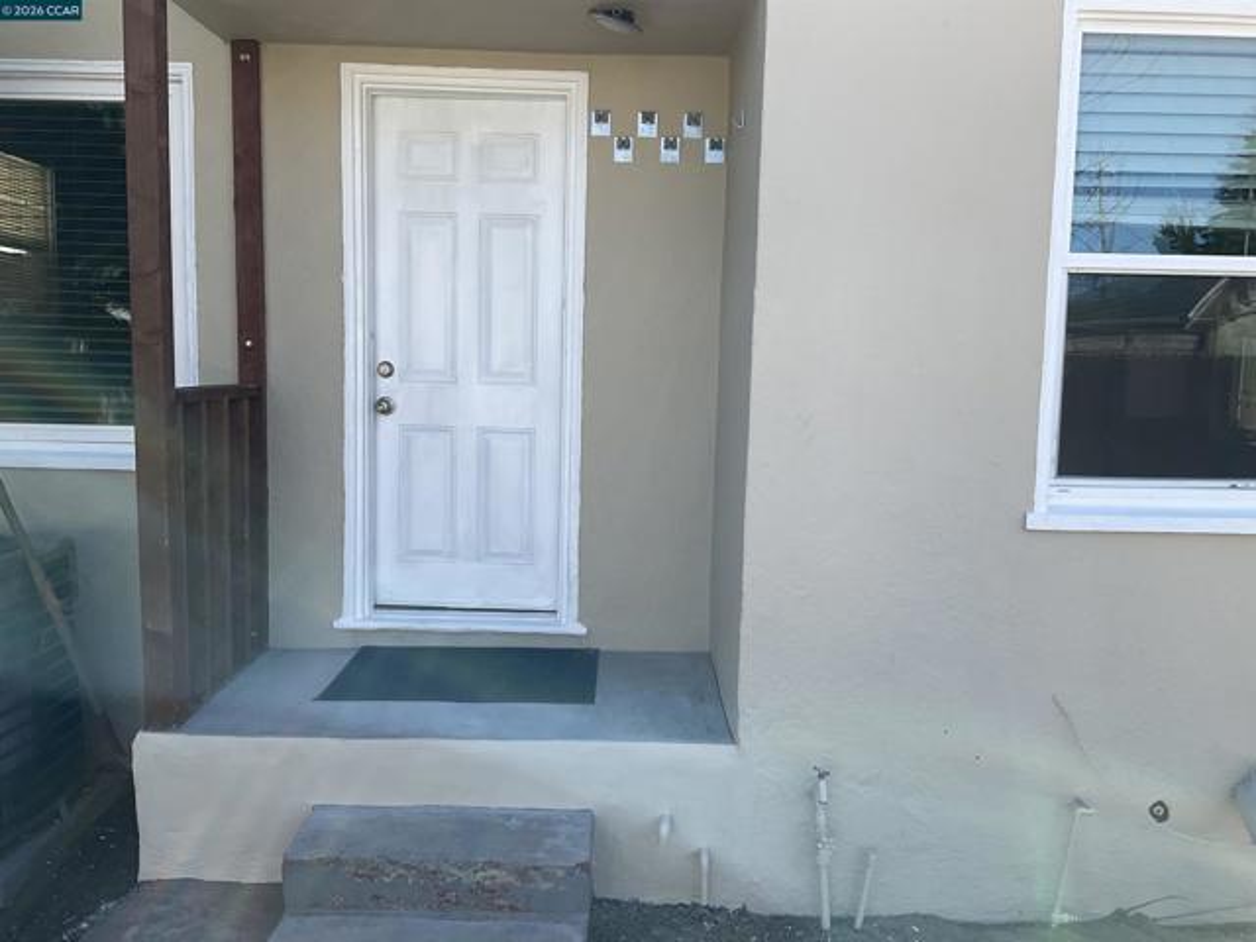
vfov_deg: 48.2
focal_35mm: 29
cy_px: 471
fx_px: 1052
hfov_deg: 61.7
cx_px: 628
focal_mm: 3
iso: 16
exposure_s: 1/650
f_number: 1.8
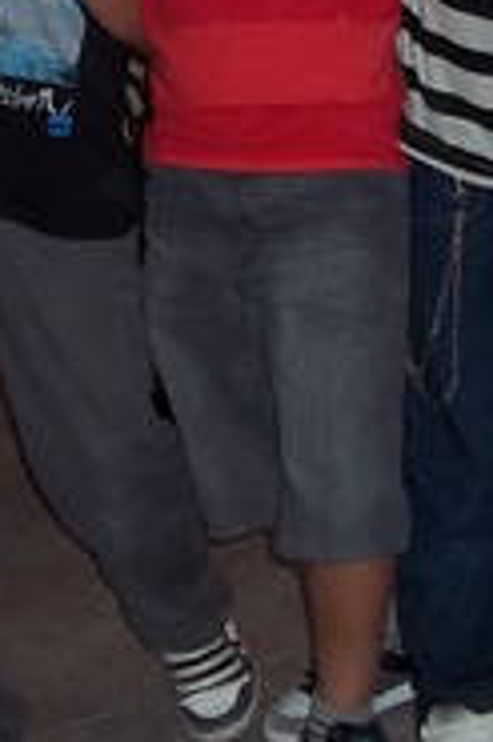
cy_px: -56
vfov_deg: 17.3
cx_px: 240
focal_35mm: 115
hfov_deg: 11.9
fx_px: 2367
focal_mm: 5.7
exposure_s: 1/30
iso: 80
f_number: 2.9
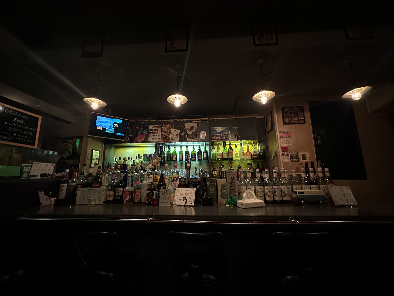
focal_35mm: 14
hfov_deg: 102.1
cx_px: 197
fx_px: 159
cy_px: 148
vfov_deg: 85.7
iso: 1000
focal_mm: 2.22
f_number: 2.2
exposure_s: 1/34
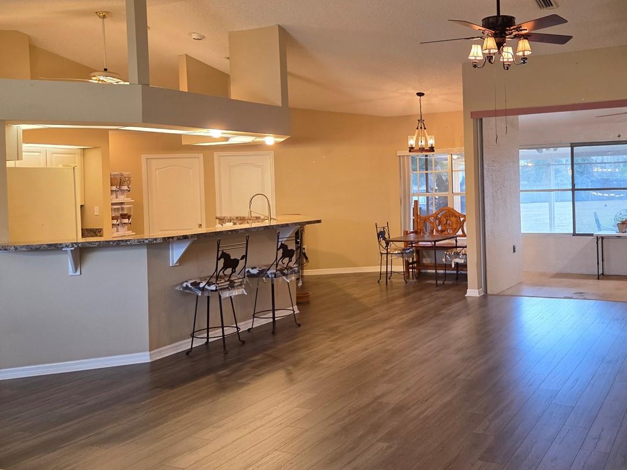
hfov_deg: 52.5
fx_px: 616
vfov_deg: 41.7
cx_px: 436
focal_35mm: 34
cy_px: 200
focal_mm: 5.4
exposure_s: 1/120
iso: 200
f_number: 1.8
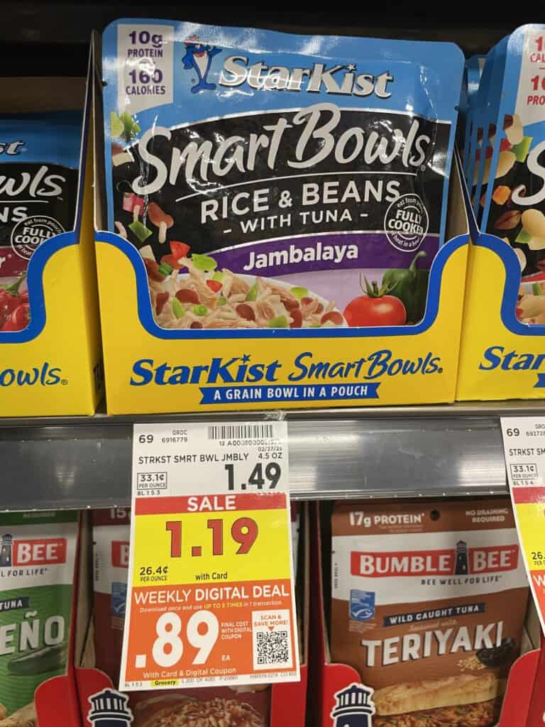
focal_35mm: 26
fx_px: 546
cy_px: 364
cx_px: 272
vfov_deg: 67.3
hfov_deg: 53.1
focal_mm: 4.2
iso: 125
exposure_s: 1/66
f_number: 1.6
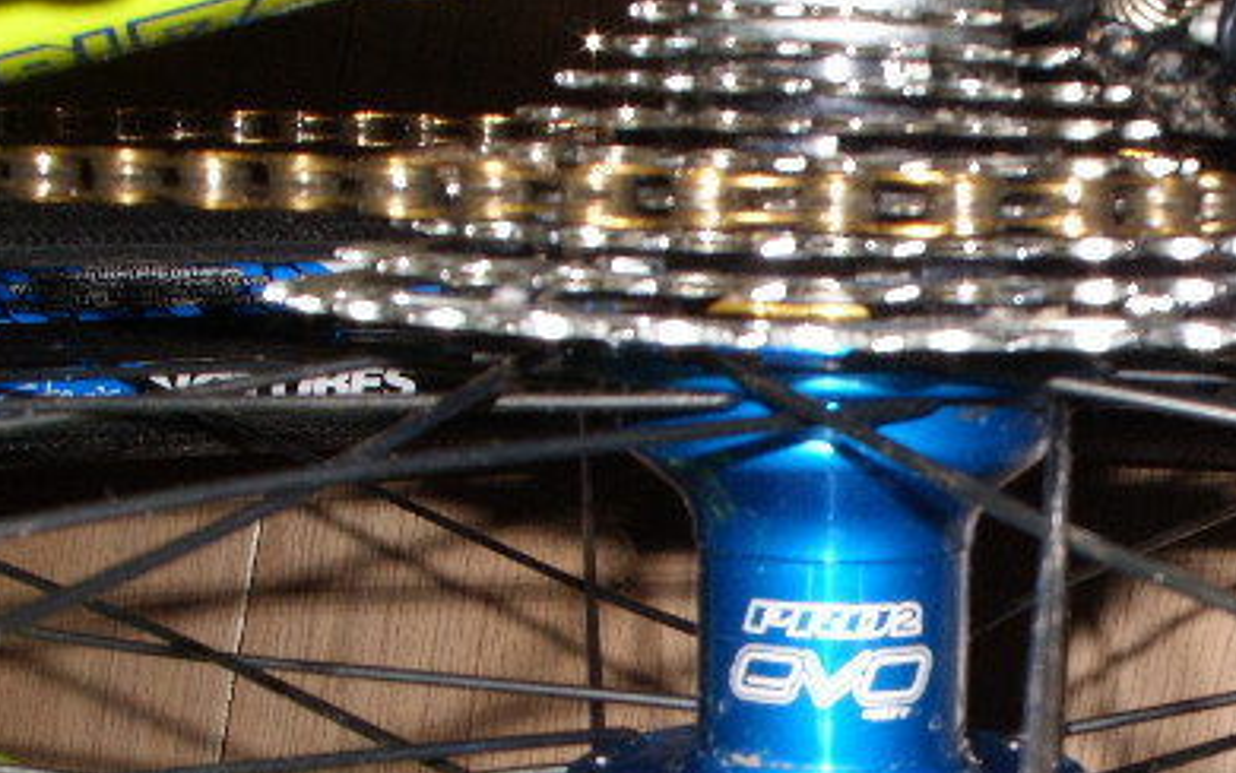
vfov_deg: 16.6
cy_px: 771
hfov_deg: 26.1
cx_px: 1060
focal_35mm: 77
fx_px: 2594
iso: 50
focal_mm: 7.8
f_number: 2.8
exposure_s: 1/30
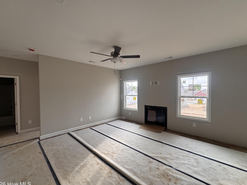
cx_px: 121
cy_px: 94
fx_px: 107
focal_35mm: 15
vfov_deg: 81.7
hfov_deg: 98.2
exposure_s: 1/99
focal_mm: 2.22
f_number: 2.2
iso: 125
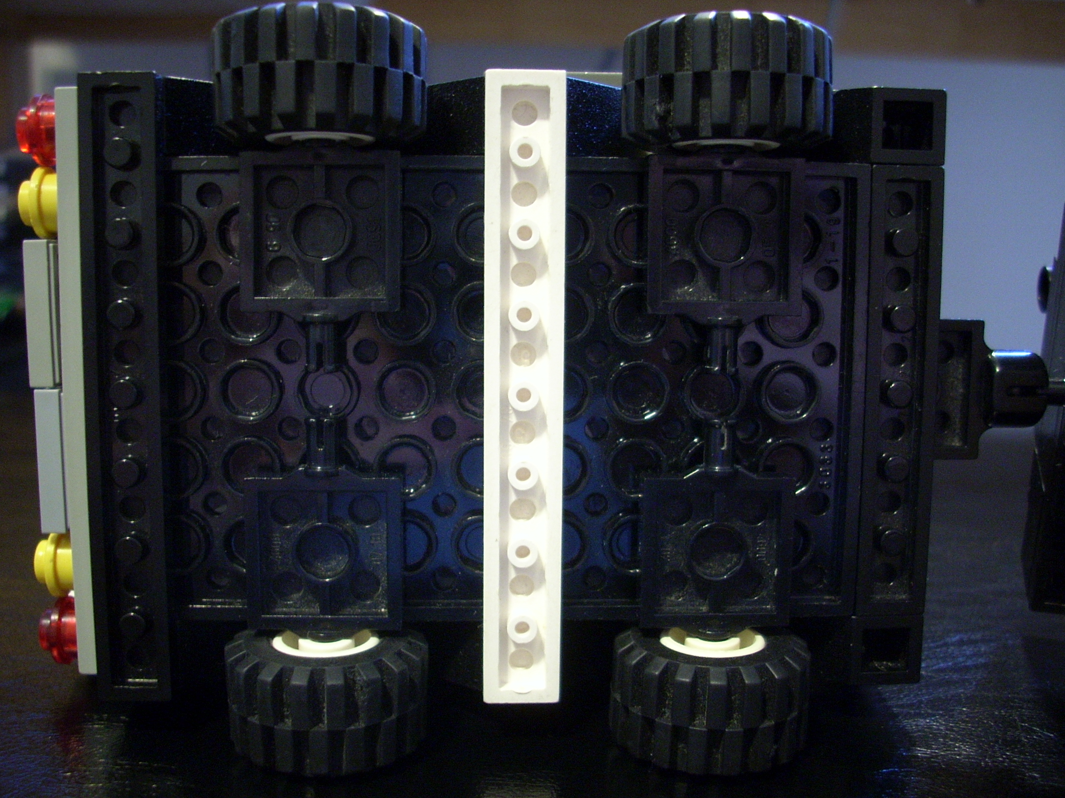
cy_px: 395
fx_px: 1169
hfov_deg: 49.0
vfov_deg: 37.7
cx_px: 528
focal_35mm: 38
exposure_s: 1/5.2
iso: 200
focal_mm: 6.2
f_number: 2.8
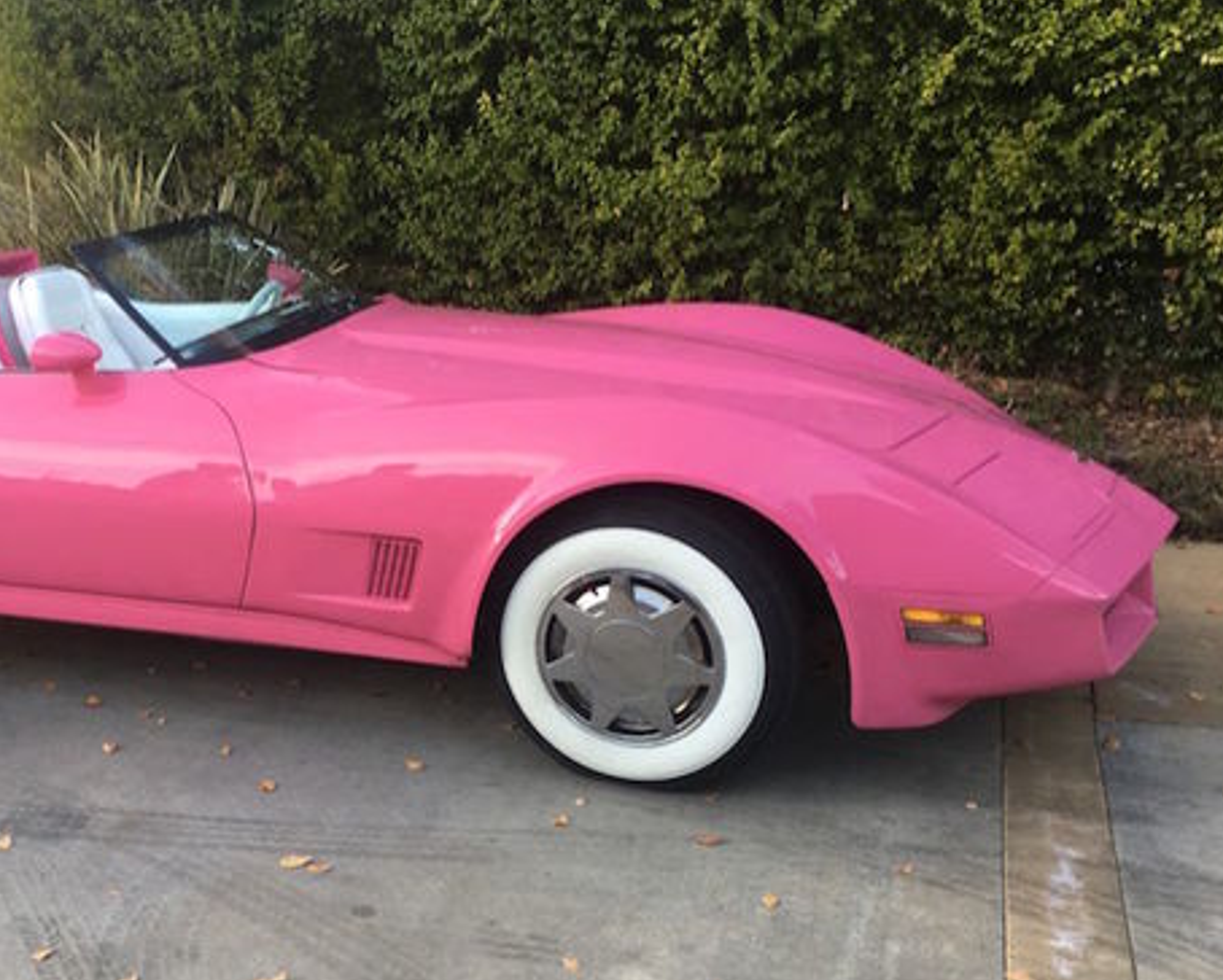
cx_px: 321
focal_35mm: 43
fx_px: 1558
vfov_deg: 34.7
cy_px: 643
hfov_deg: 41.7
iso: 32
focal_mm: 4.15
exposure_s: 1/60
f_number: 2.2
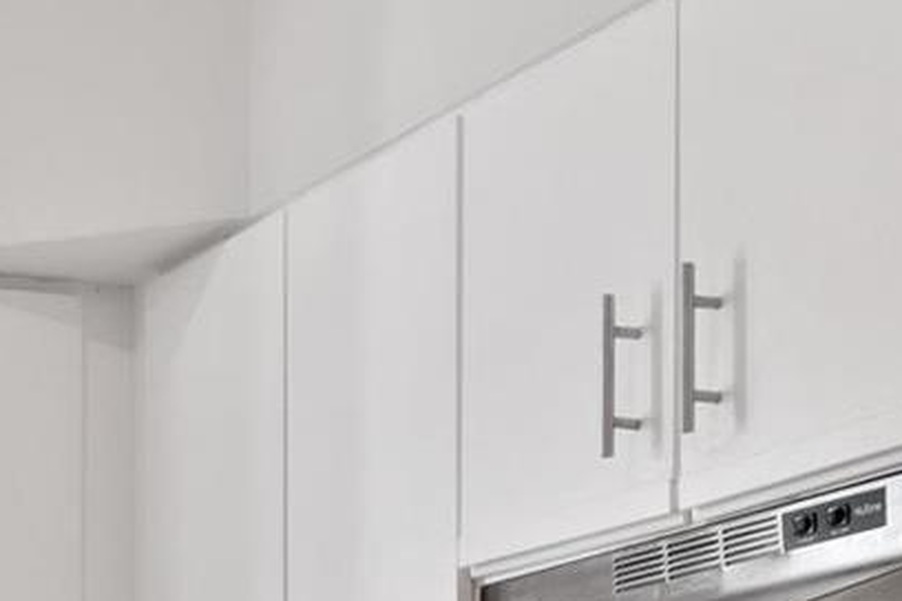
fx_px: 3533
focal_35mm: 141
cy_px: 1118
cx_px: -24
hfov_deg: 14.3
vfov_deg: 9.2
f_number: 6.3
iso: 400
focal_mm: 18
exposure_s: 1/13
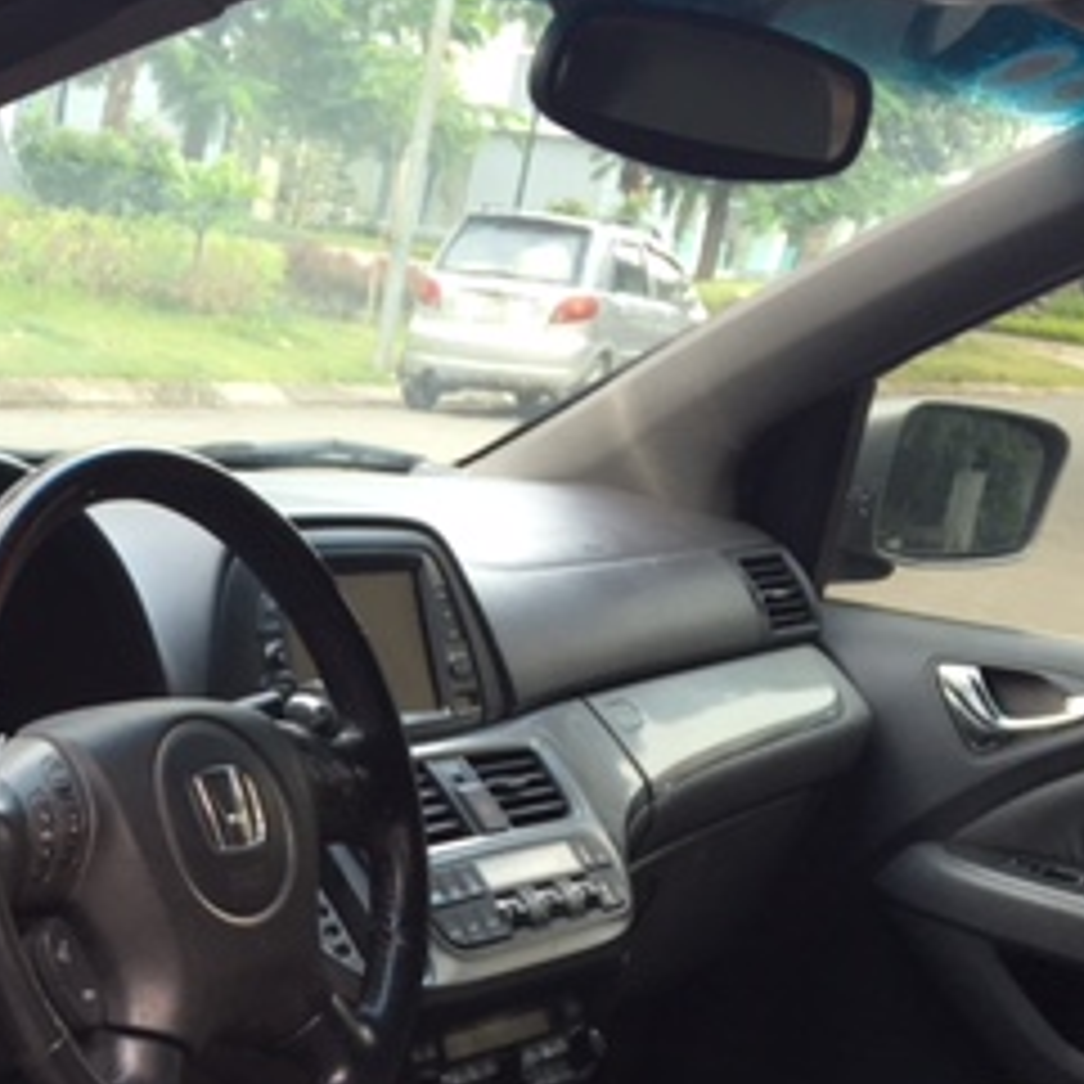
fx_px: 2409
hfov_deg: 23.8
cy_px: 990
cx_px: -99
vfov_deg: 24.6
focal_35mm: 68
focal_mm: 4.15
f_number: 2.2
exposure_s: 1/100
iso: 32
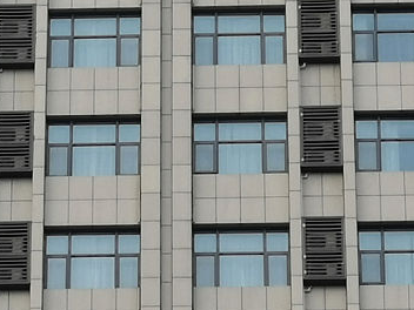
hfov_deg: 4.3
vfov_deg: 3.2
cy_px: -66
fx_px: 5502
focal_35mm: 460
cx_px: 21
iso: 50
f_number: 2.4
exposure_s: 1/334
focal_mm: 7.48
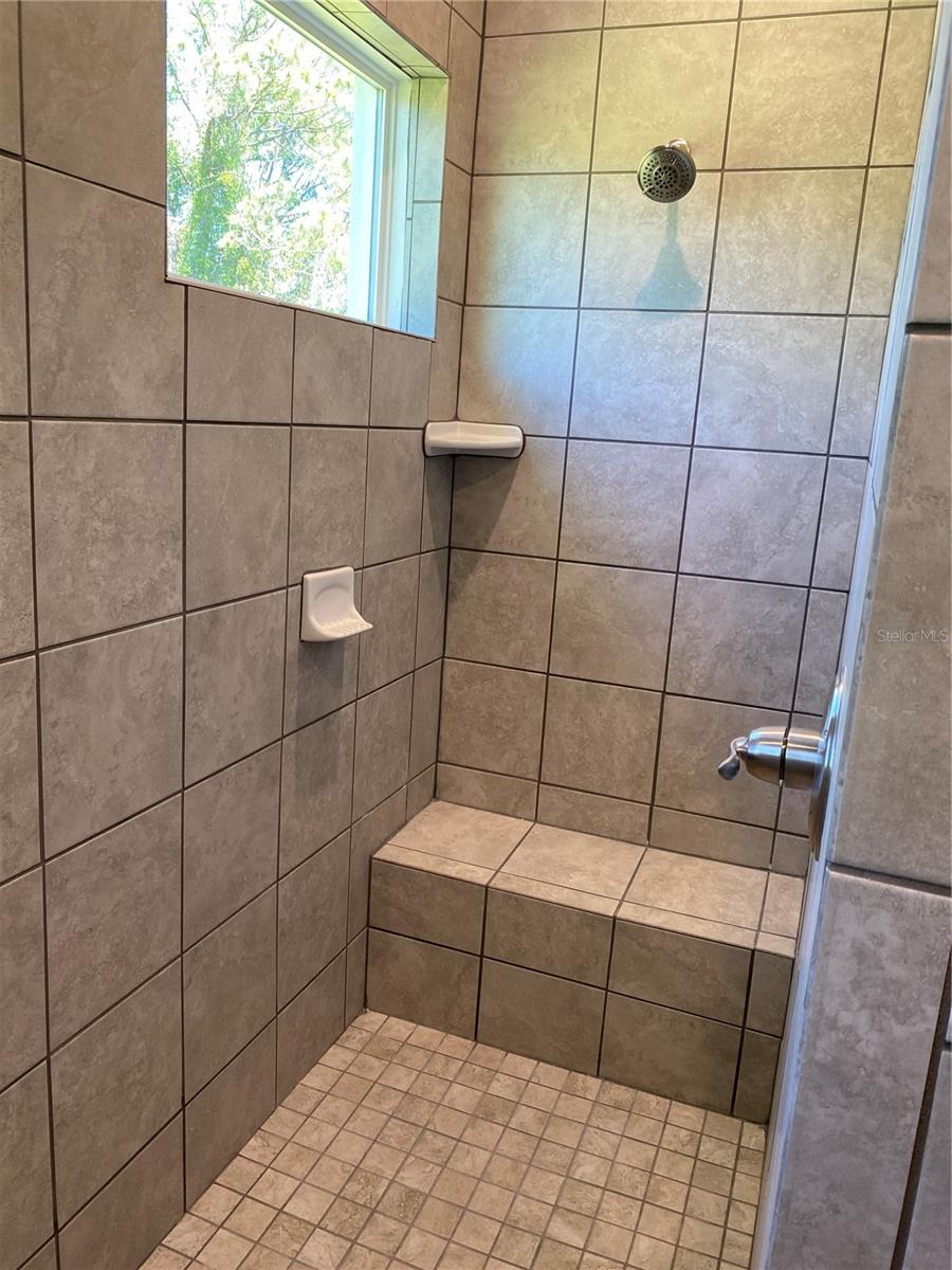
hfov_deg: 53.1
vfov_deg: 67.3
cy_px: 635
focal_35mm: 26
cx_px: 476
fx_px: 953
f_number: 1.8
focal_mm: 4.25
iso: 100
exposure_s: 1/60
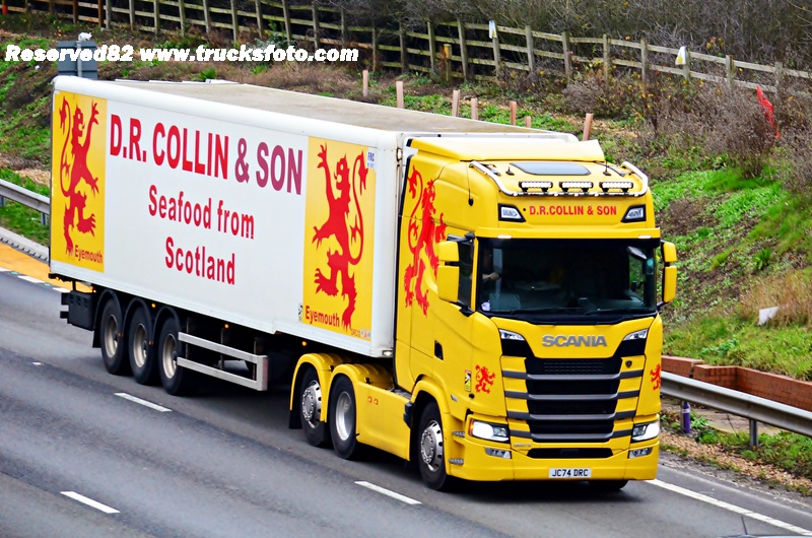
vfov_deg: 6.5
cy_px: 269
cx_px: 406
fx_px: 4727
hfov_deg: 9.8
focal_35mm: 210
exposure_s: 1/500
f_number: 5
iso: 2000
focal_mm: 140
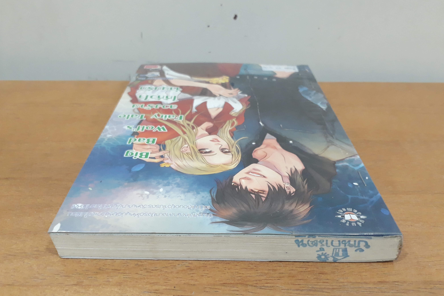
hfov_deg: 63.6
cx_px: 228
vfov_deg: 44.9
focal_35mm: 29
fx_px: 358
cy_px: 162
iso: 250
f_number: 1.9
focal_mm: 3.6
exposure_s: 1/17
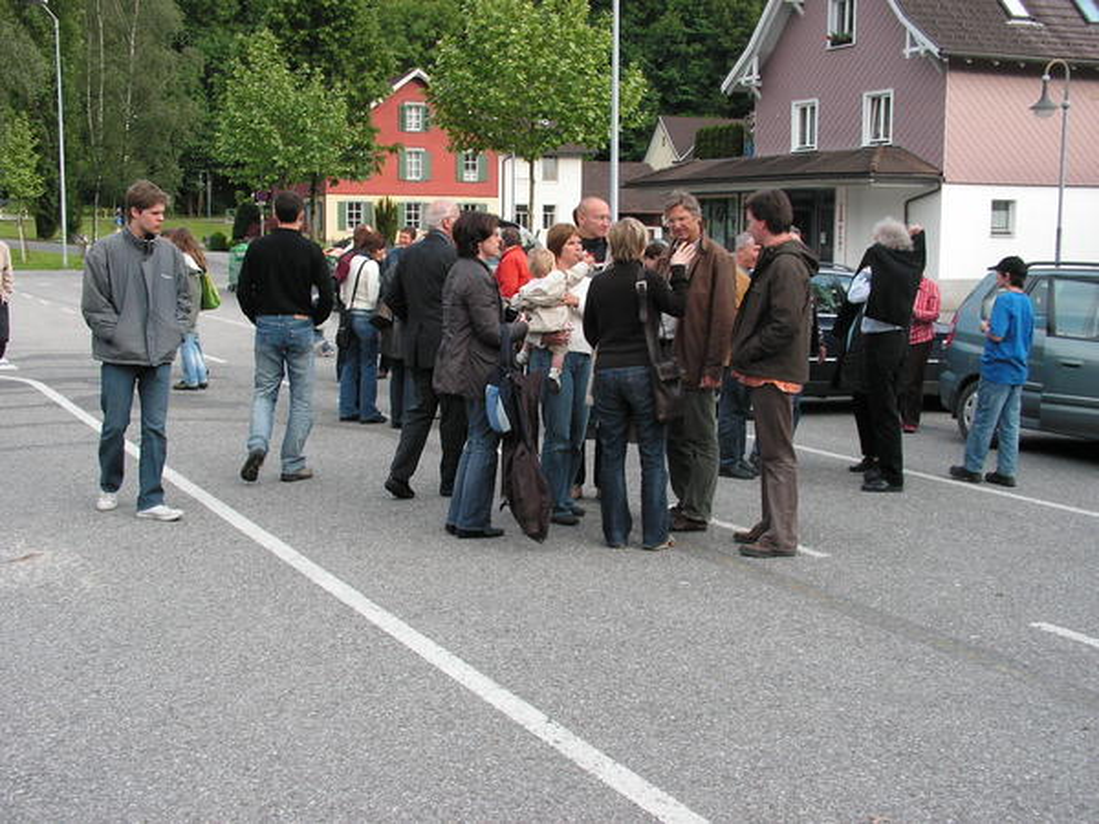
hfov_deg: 42.9
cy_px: 412
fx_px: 1397
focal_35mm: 44
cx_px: 550
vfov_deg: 32.9
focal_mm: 7.4
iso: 50
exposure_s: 1/60
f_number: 4.8
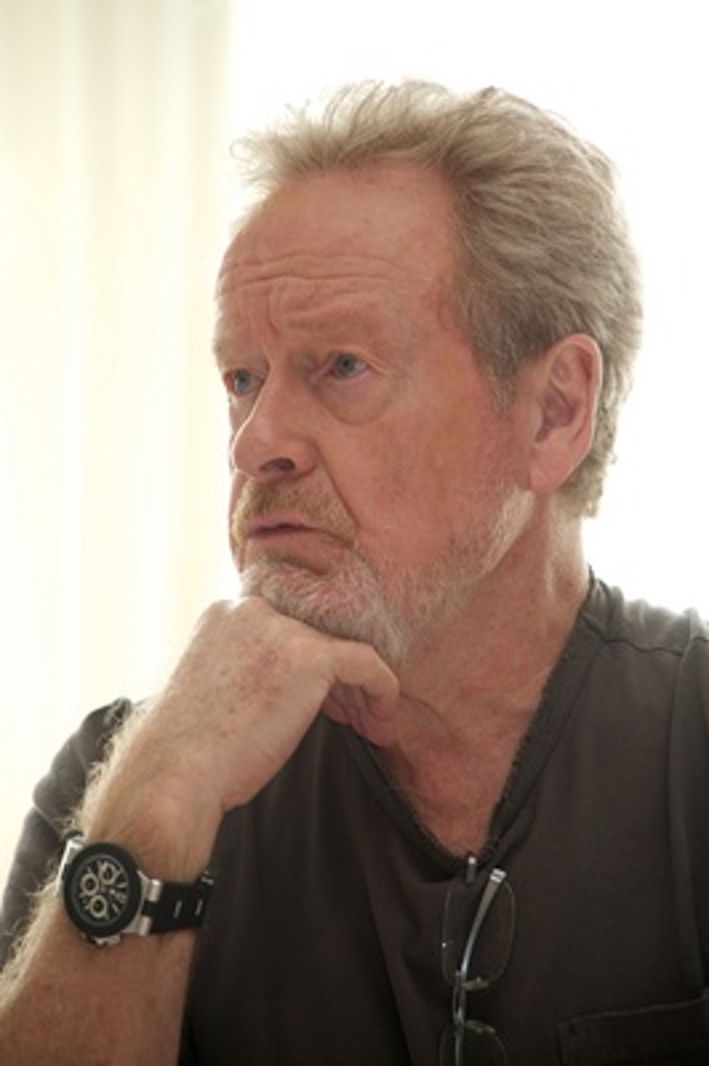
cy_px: 533
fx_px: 5918
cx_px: 354
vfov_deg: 10.3
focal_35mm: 200
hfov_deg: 6.9
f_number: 6.3
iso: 500
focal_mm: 200
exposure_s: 1/60
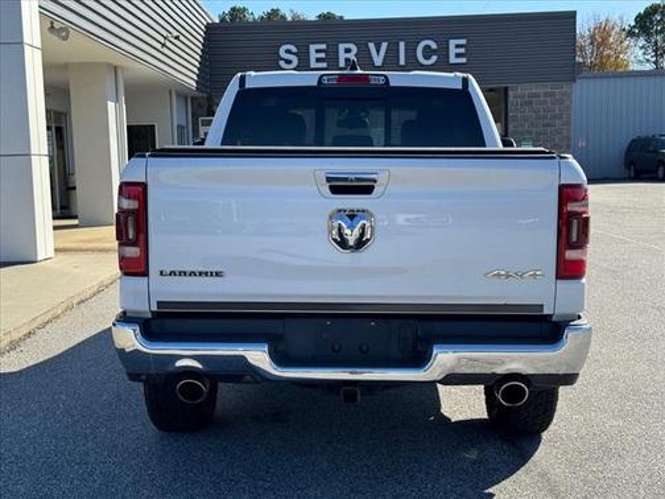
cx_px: 332
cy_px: 250
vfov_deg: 30.3
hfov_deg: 39.7
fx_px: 922
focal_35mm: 48
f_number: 1.78
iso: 64
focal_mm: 6.76
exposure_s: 1/2331
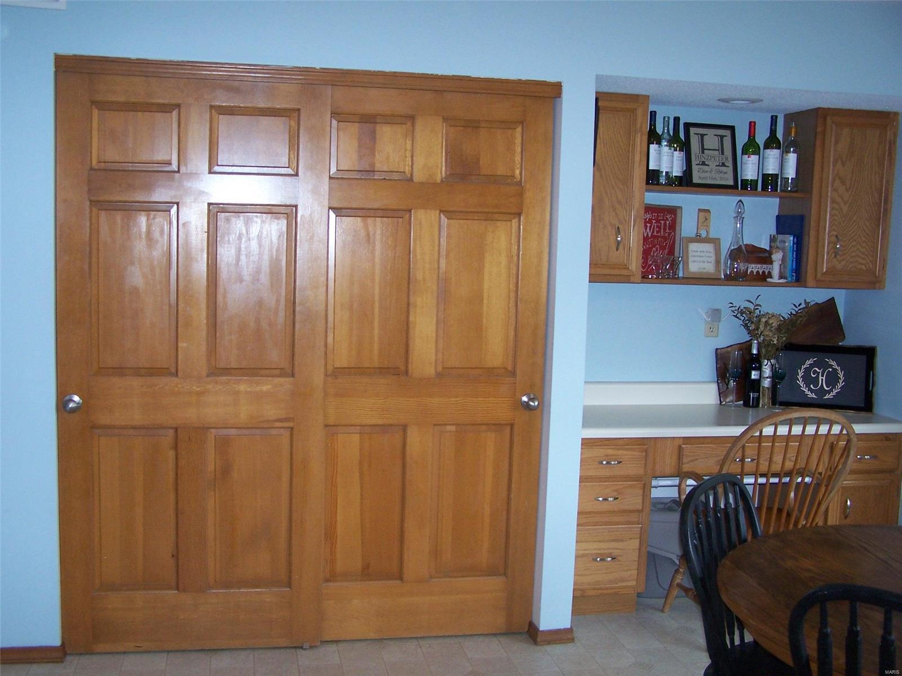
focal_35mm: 38
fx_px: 990
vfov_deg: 37.7
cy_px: 338
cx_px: 451
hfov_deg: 49.0
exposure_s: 1/60
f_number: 2.8
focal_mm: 6.3
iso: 140
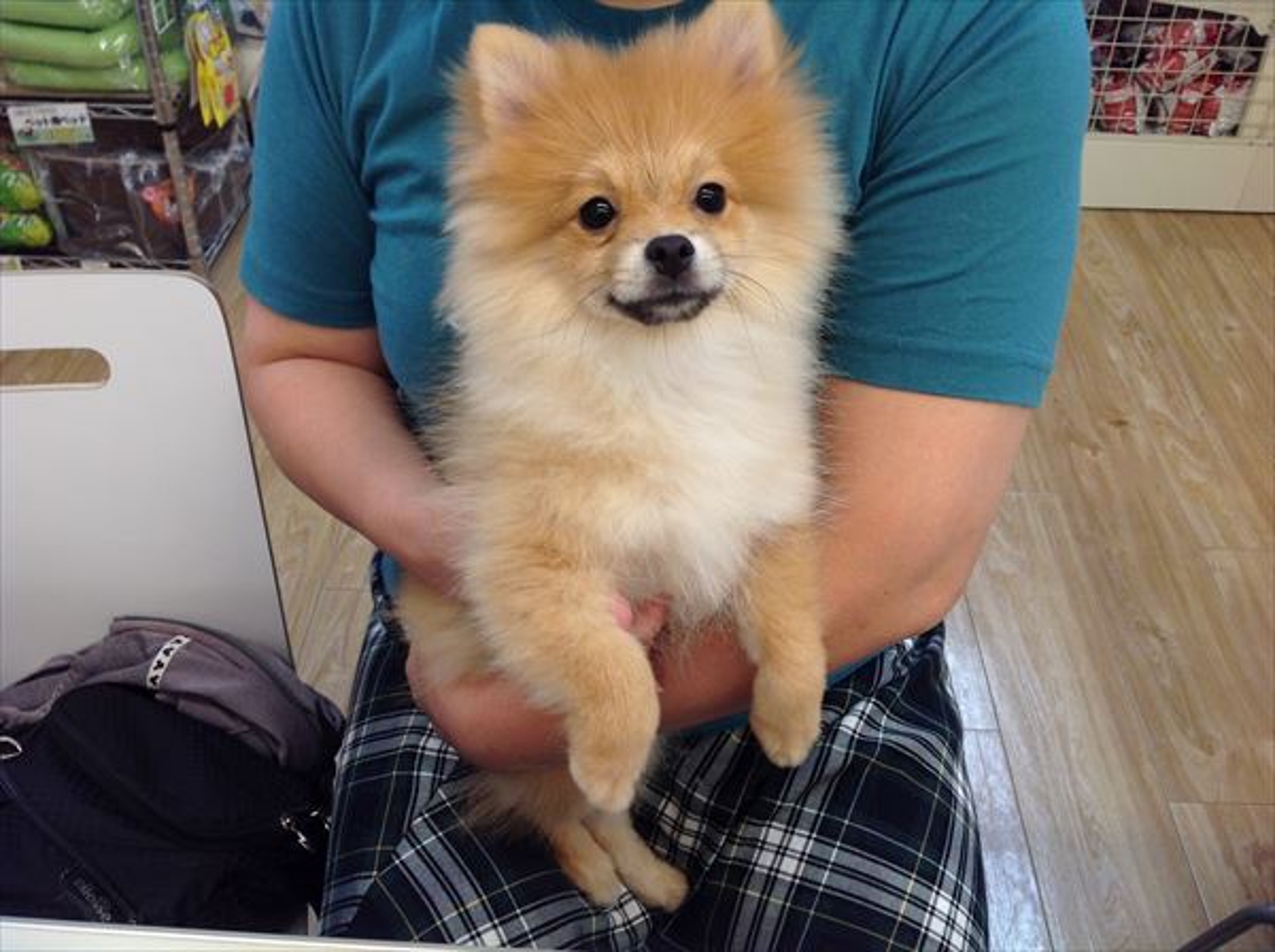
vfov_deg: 40.6
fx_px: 1287
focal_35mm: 35
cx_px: 638
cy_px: 476
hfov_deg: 52.7
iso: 50
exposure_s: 1/40
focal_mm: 4.28
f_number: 2.4
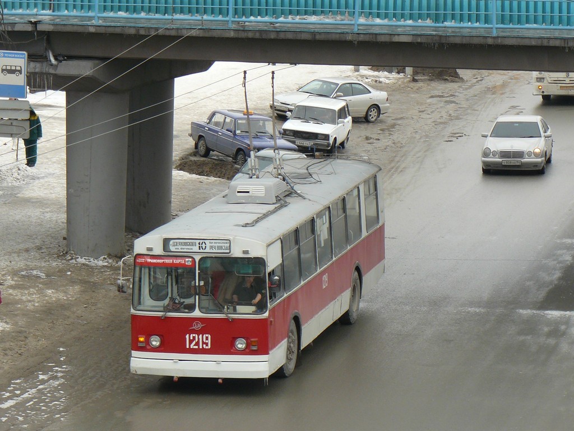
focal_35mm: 144
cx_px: 287
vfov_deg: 10.3
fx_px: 2388
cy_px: 216
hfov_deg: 13.7
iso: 100
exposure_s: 1/160
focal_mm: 24.1
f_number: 4
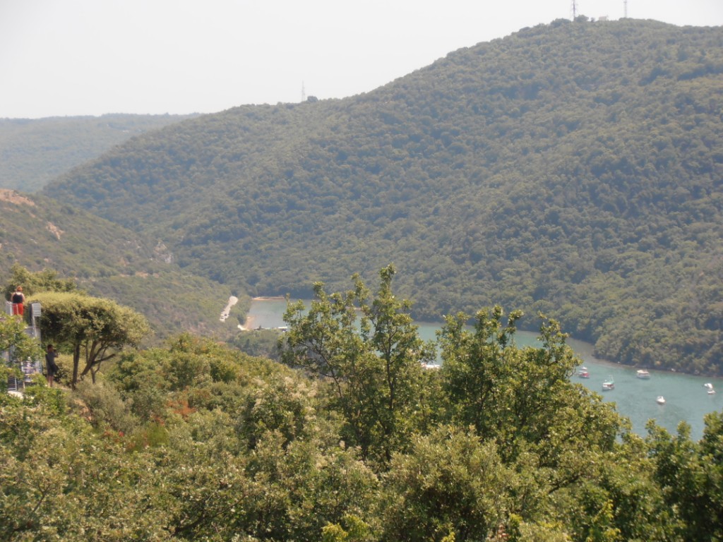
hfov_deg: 17.7
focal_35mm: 111
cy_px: 271
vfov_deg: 13.3
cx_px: 362
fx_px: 2318
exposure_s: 1/320
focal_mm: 19.64
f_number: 5.5
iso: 80
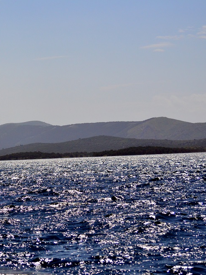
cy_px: 138
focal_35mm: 153
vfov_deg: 12.9
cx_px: 16
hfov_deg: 9.6
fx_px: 1215
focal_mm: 70
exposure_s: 1/8000
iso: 560
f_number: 4.5
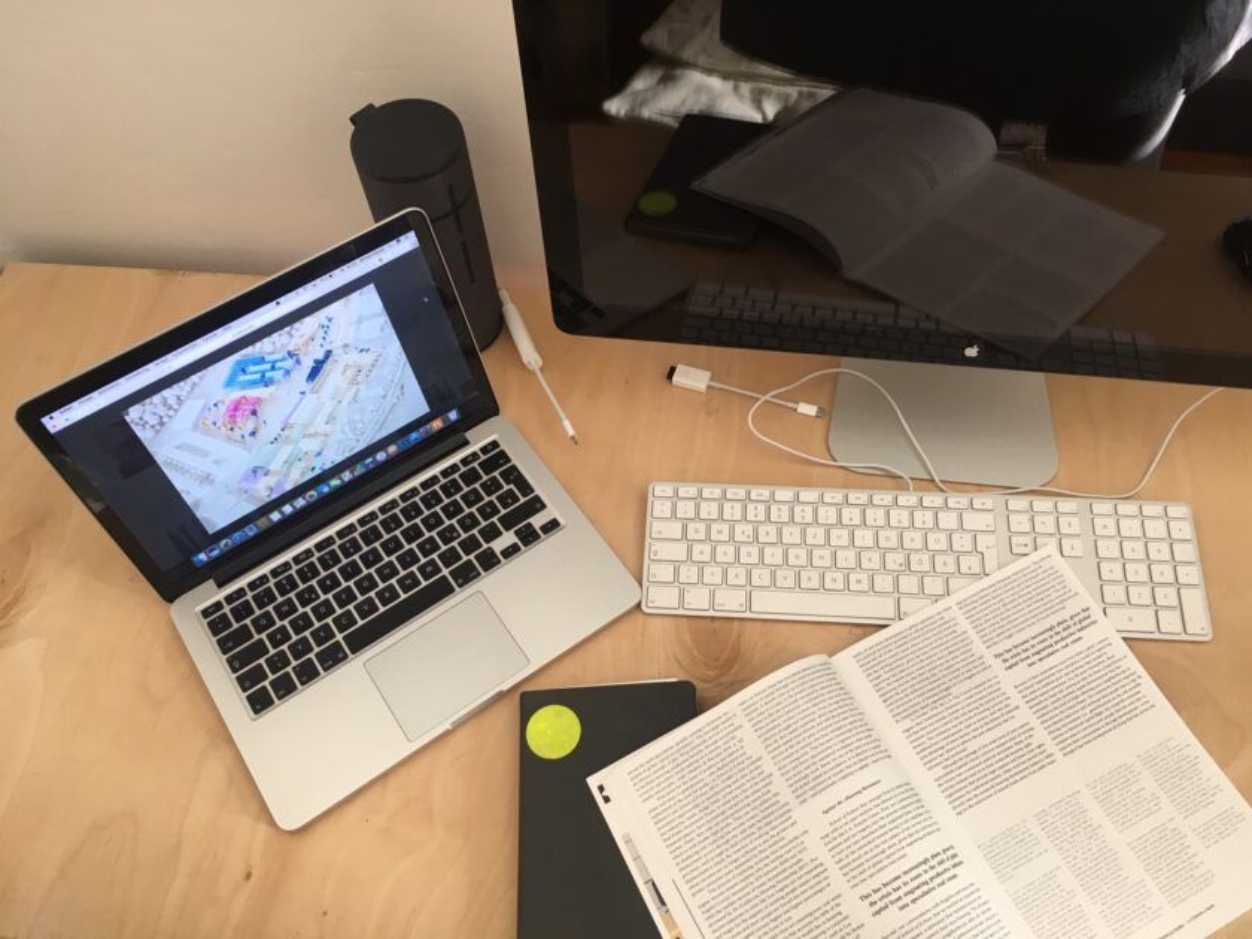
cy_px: 470
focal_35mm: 29
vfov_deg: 48.2
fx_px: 1049
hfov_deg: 61.7
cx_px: 626
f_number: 2.2
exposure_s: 1/33
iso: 64
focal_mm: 4.15
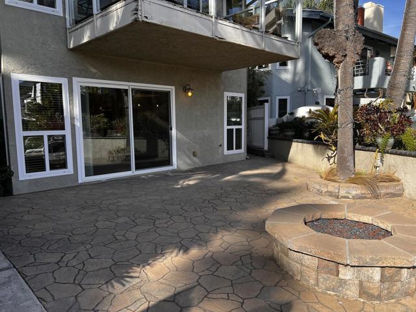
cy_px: 156
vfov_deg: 53.1
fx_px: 312
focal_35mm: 26
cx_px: 208
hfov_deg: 67.3
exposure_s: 1/1751
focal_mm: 5.7
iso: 50
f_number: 1.5
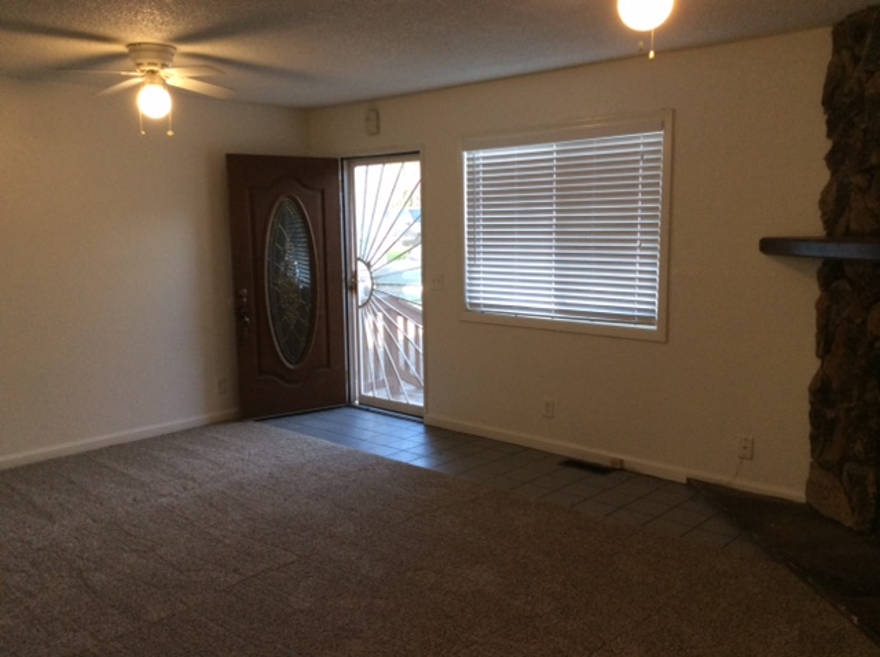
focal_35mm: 32
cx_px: 440
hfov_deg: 56.9
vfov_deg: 44.1
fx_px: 812
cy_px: 328
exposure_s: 1/24
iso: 80
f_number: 2.4
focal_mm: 3.3
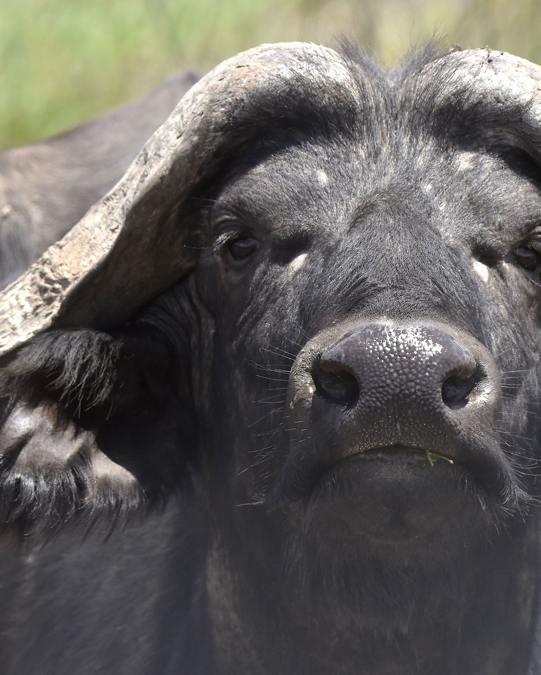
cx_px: 367
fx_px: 17467
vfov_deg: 2.2
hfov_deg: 1.8
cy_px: 331
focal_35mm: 873
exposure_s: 1/1250
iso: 400
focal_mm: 360
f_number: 6.3
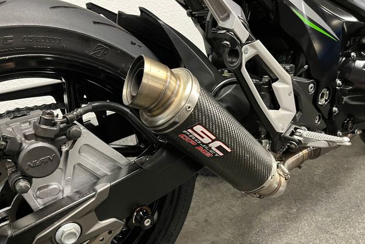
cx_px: 188
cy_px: 140
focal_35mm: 28
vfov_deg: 46.3
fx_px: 284
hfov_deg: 65.5
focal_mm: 5.1
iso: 400
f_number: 1.6
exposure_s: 1/33
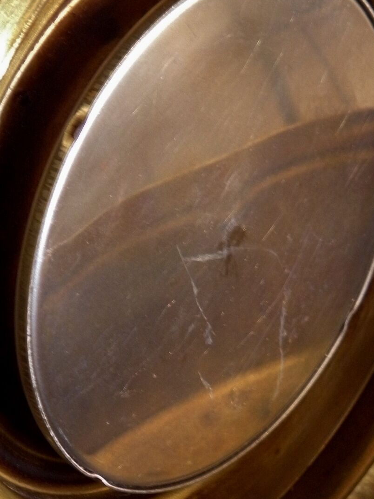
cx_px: 268
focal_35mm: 191
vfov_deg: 10.3
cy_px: 330
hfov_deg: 7.8
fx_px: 2751
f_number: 4.4
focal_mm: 14.3
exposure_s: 1/10
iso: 200
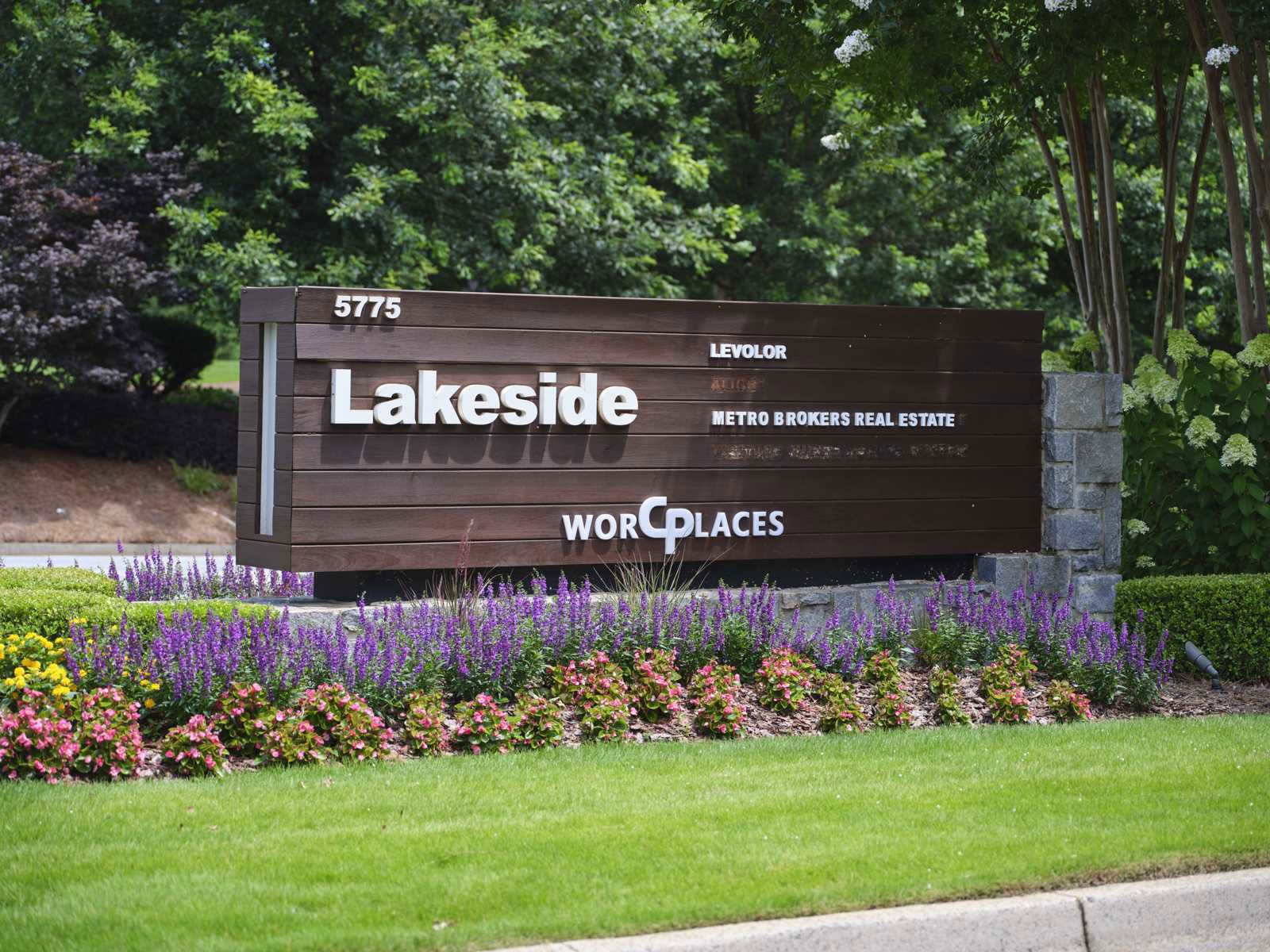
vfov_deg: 18.7
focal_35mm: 79
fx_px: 2898
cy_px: 476
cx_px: 635
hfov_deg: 24.7
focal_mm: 100
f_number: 4
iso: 100
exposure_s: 1/320
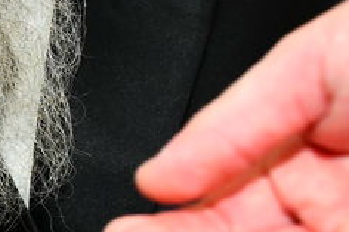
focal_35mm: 166
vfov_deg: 8.3
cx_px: -402
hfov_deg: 11.0
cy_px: 95
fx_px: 1608
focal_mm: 28
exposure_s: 1/125
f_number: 5.6
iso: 2500
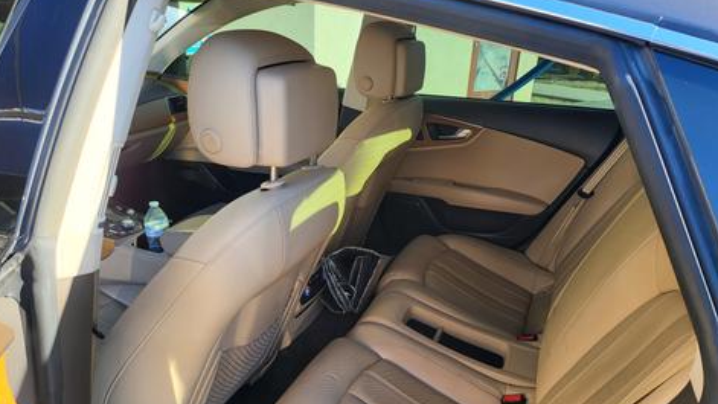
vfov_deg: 41.0
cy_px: 268
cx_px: 352
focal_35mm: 28
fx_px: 533
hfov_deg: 67.9
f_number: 1.8
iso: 40
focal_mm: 5
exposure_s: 1/155
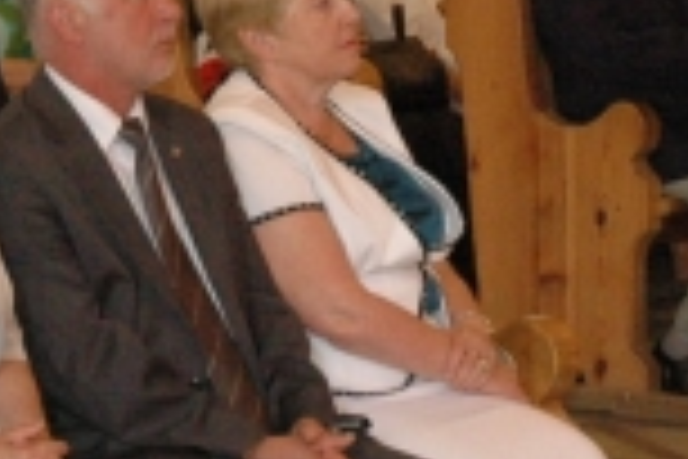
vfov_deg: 5.0
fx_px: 5248
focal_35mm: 275
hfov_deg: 7.5
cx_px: 184
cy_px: 94
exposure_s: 1/60
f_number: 4.2
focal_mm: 35
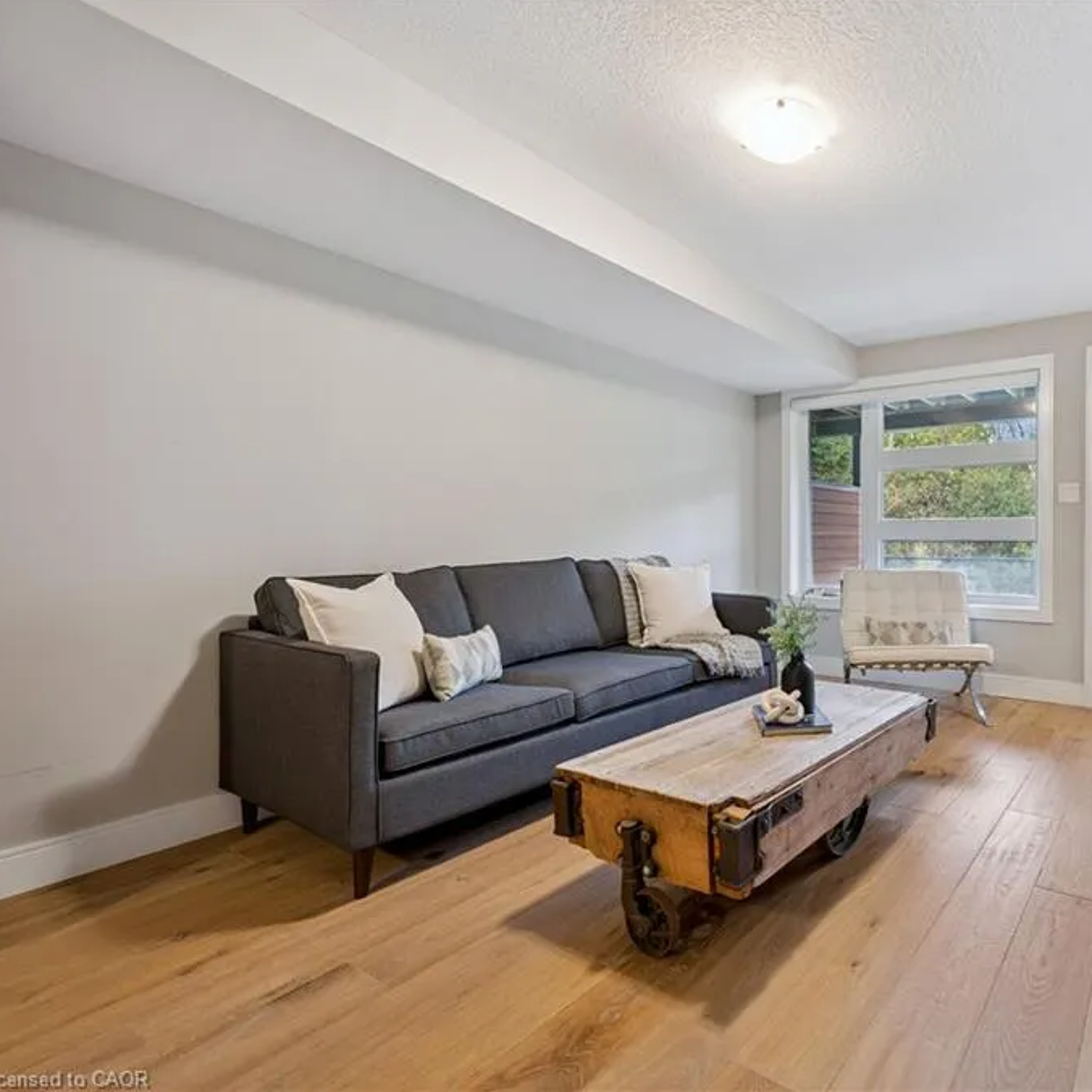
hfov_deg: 75.5
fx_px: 642
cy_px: 544
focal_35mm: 18
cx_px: 804
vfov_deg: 80.7
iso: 200
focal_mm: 14
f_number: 8
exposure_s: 1/3.33
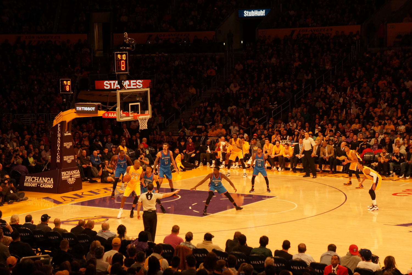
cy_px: 138
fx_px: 938
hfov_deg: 24.8
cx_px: 206
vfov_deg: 16.7
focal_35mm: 82
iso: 800
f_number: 5.6
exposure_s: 1/125
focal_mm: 55
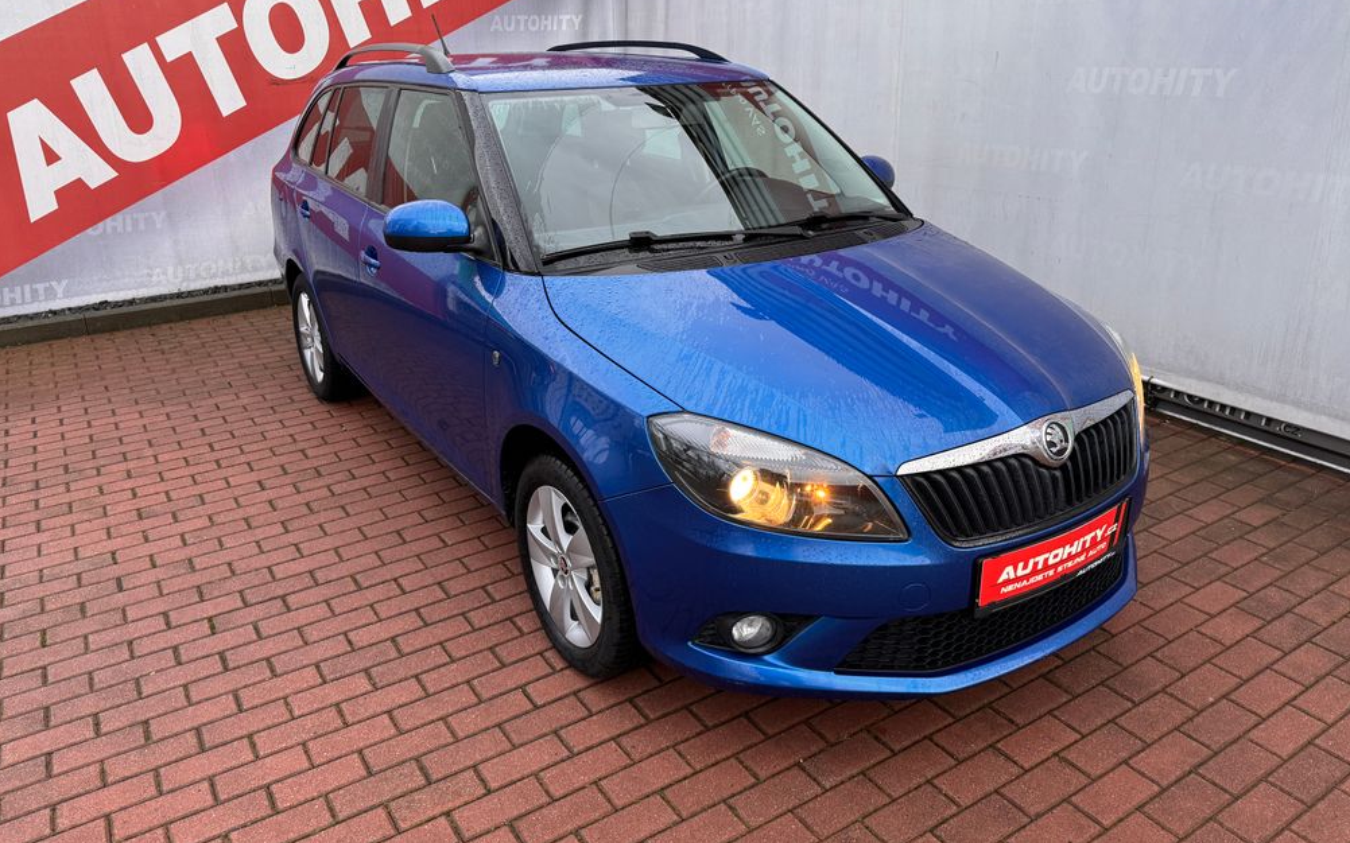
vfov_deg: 47.5
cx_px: 684
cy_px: 374
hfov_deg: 70.4
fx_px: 956
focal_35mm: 26
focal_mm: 6.86
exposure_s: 1/98
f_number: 1.78
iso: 200
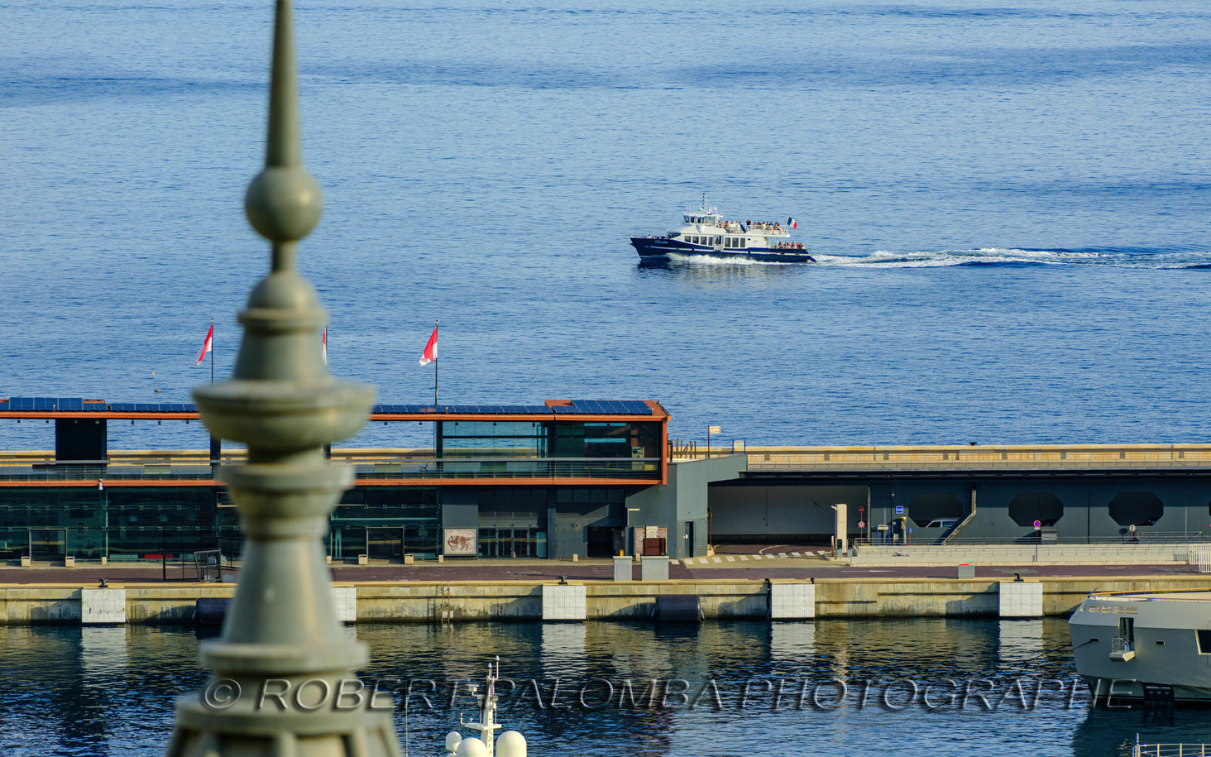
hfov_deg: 11.4
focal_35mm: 183
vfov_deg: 7.2
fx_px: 6040
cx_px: 659
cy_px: 475
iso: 200
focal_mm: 200
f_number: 5.6
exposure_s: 1/320
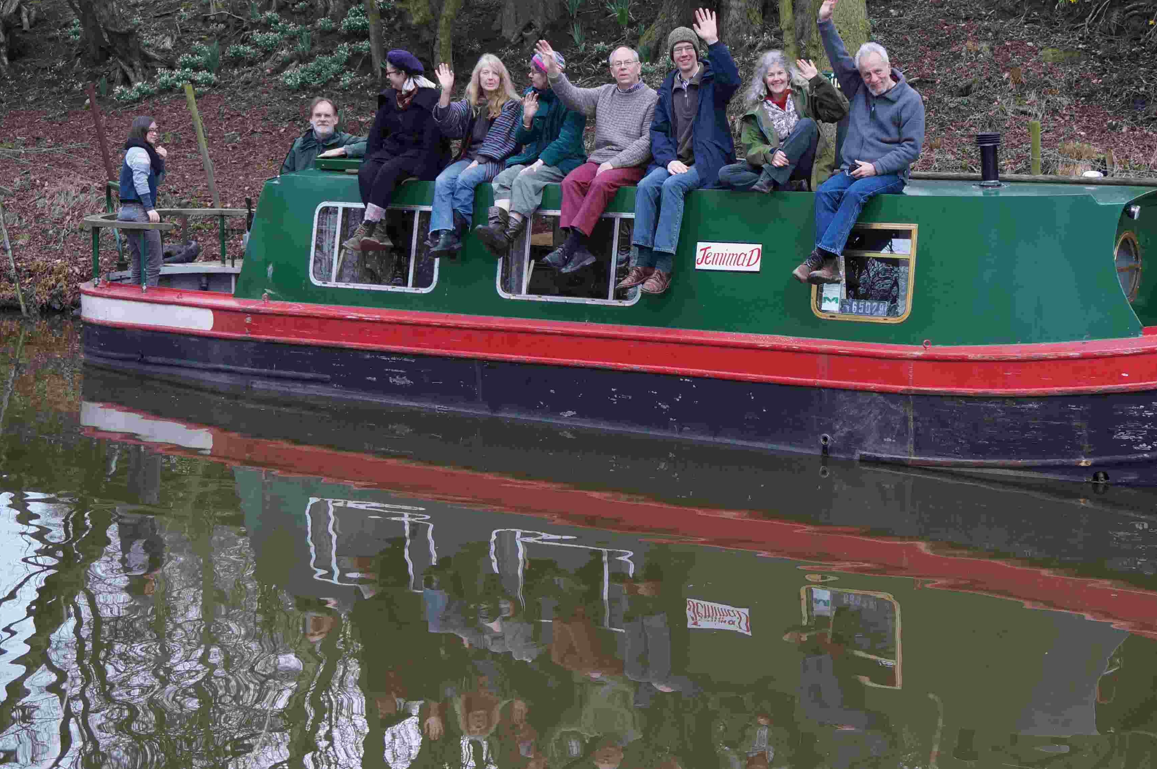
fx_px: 1926
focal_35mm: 60
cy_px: 293
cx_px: 749
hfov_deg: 33.2
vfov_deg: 22.5
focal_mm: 28
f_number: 4.5
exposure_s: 1/160
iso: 640
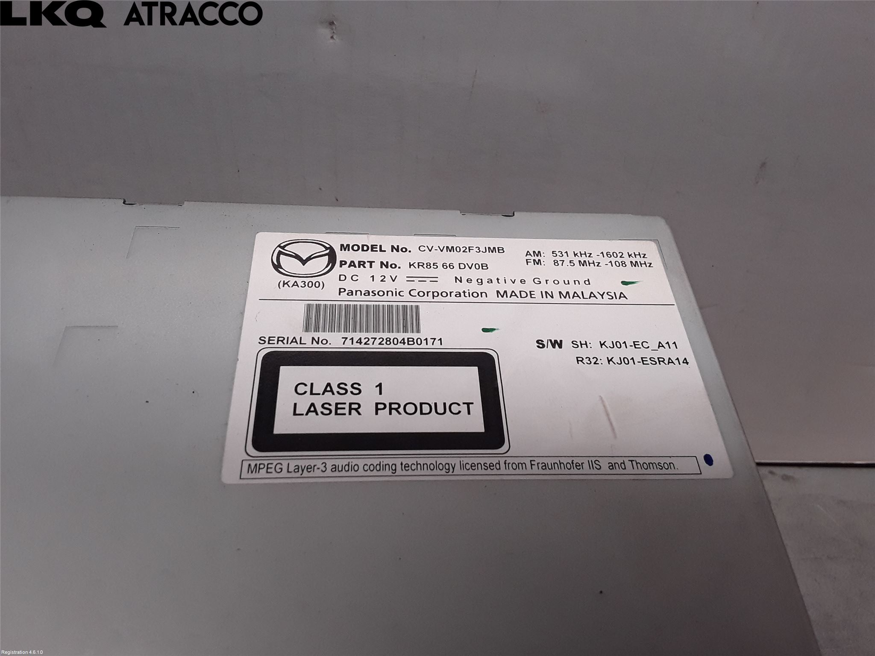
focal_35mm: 28
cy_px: 328
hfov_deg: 63.4
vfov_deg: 49.7
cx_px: 438
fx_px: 708
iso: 100
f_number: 1.9
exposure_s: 1/275
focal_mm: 2.91
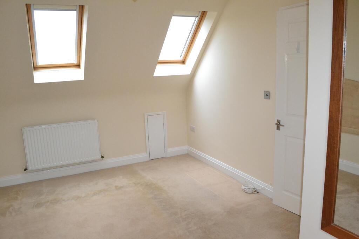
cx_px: 180
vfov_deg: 47.9
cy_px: 120
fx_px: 269
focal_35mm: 27
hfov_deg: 67.4
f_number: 8
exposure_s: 1/200
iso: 3200
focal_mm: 18
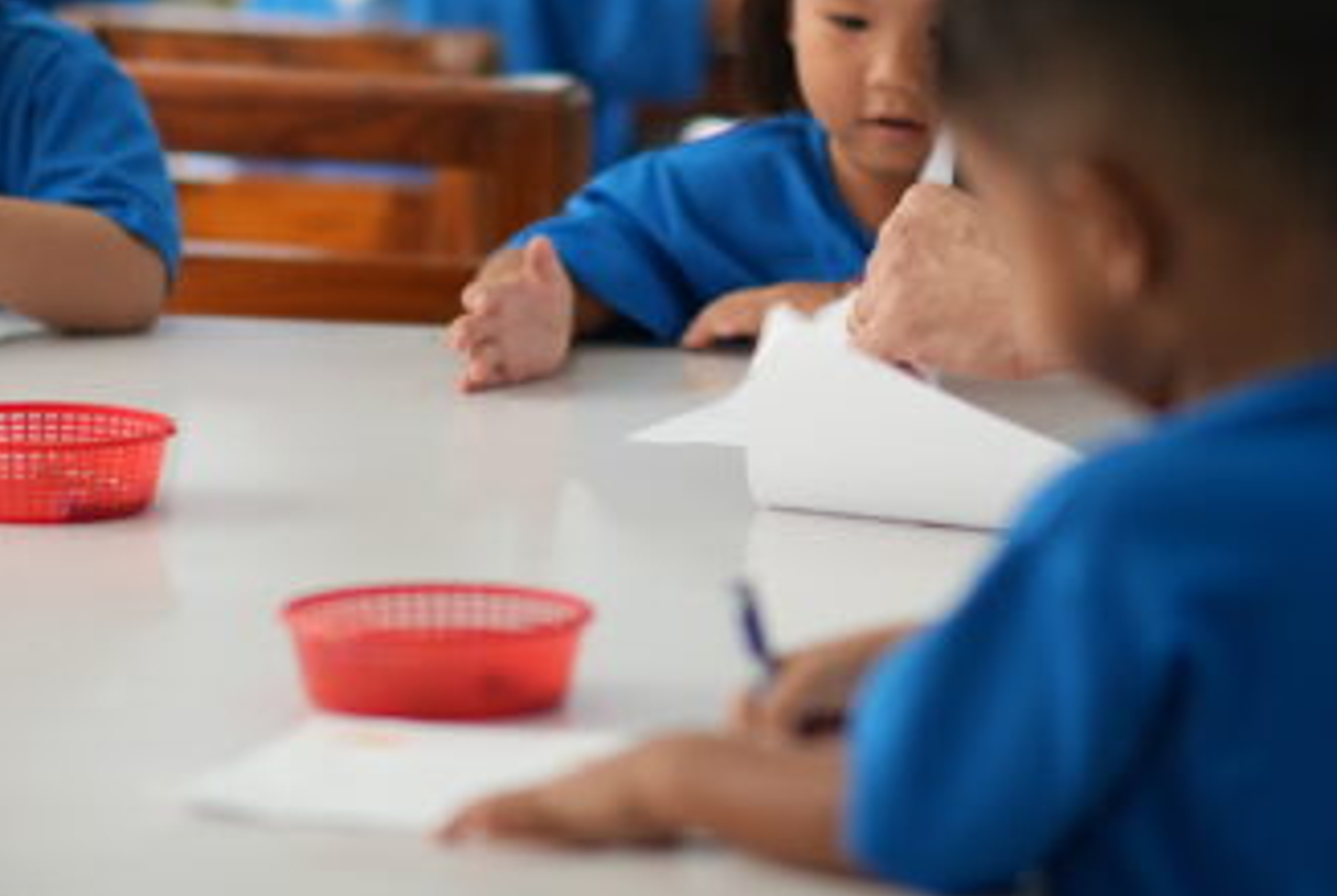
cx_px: 814
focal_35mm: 266
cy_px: 209
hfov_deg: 7.7
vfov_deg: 5.2
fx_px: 9892
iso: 100
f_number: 1.4
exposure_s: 1/100
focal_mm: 85
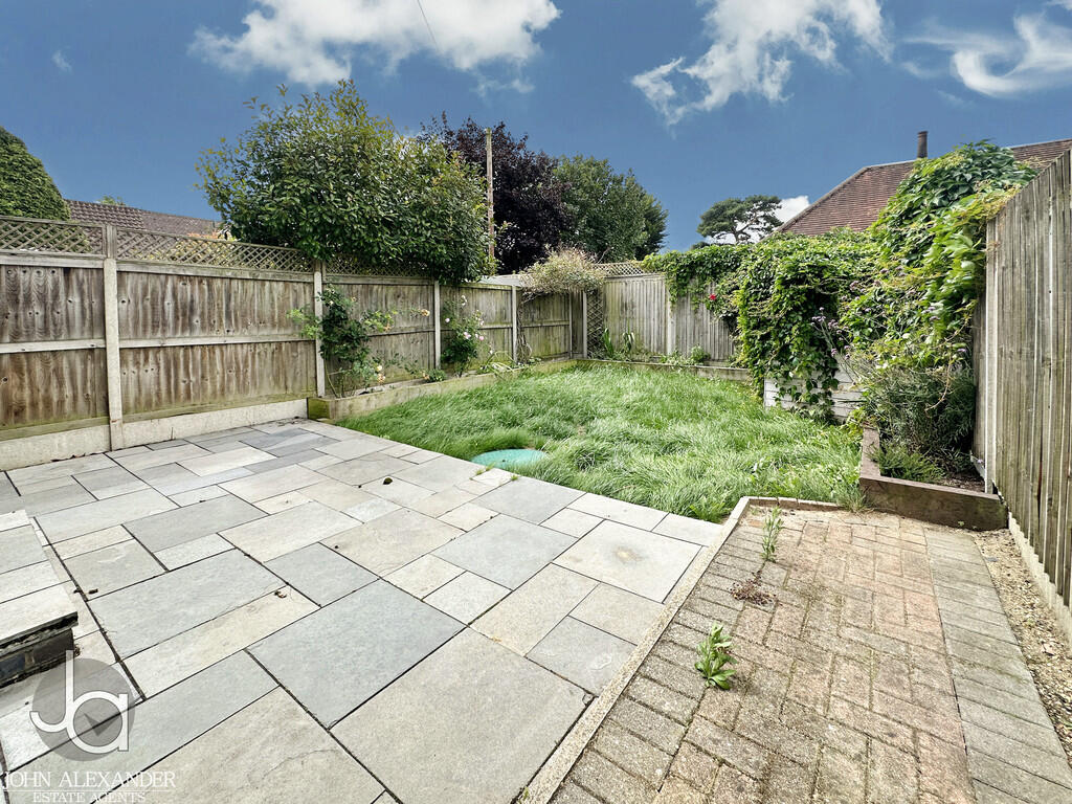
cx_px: 536
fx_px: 434
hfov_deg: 102.1
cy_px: 402
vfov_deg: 85.7
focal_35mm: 14
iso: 40
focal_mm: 2.22
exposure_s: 1/442
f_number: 2.2
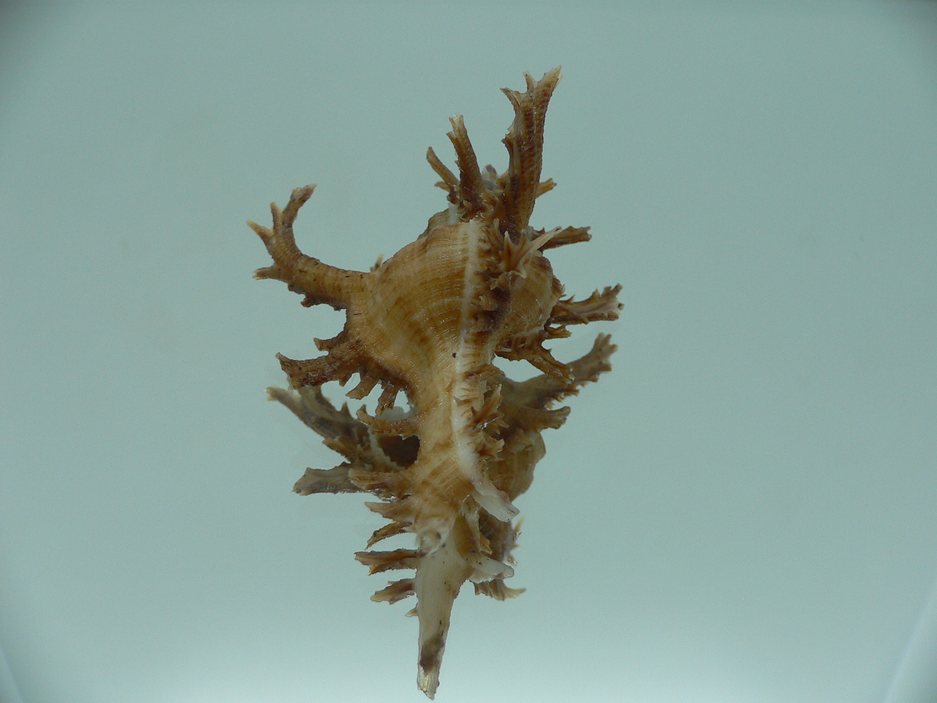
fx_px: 947
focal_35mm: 35
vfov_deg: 40.7
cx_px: 468
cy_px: 352
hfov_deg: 52.6
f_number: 2.8
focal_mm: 4.6
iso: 80
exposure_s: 1/60
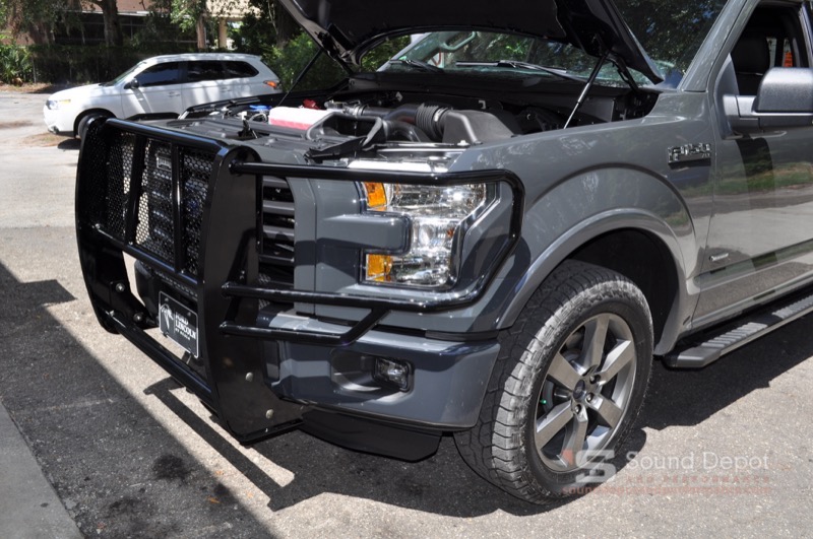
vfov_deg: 39.9
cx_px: 406
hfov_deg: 57.3
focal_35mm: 33
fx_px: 744
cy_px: 270
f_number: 10
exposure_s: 1/200
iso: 200
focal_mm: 22
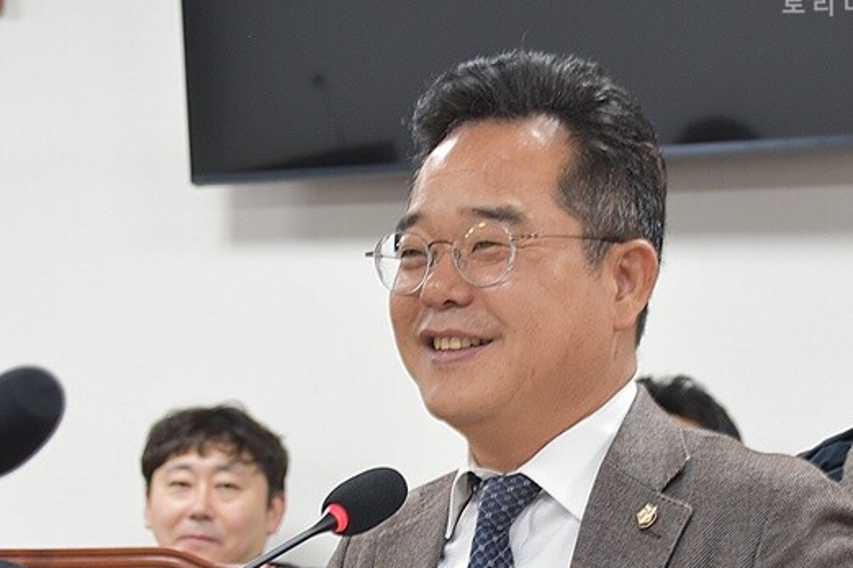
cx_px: 324
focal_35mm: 118
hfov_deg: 17.3
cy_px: 448
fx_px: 2795
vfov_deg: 11.6
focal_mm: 40
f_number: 4.8
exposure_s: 1/20
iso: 500
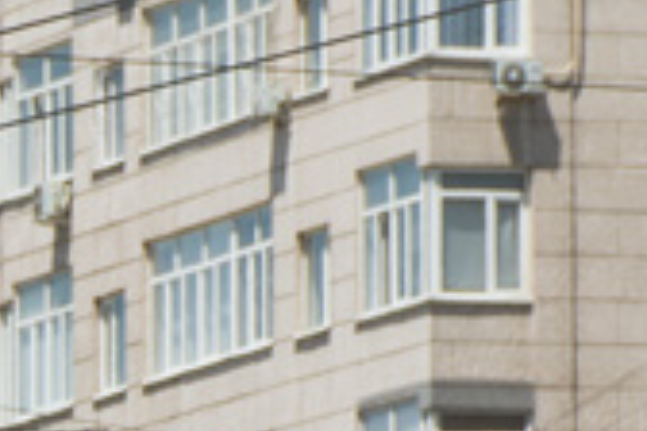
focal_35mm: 751
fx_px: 13496
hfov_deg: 2.7
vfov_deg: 1.8
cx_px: -585
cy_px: 1104
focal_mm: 70
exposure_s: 1/500
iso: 100
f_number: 8
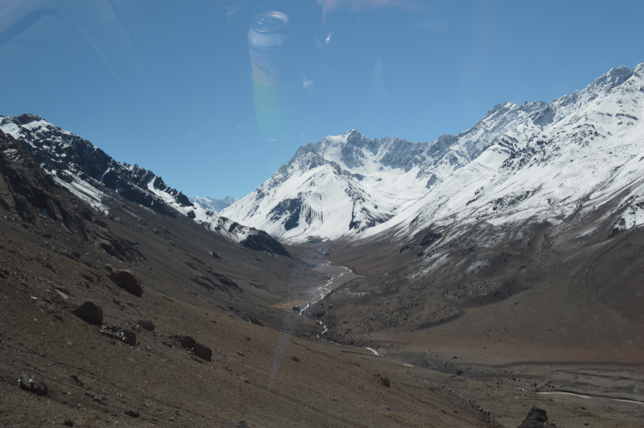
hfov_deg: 53.2
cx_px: 322
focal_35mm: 36
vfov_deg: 36.8
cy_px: 214
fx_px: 643
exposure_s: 1/125
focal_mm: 24
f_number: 5.6
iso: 100
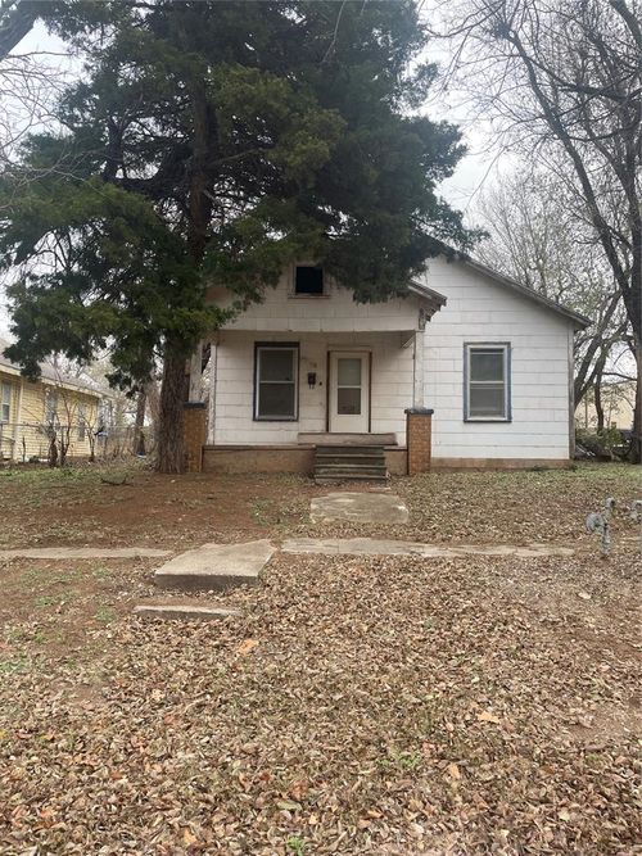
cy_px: 428
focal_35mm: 26
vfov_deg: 67.3
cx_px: 321
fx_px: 643
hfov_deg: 53.0
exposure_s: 1/587
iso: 32
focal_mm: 4.2
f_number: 1.6
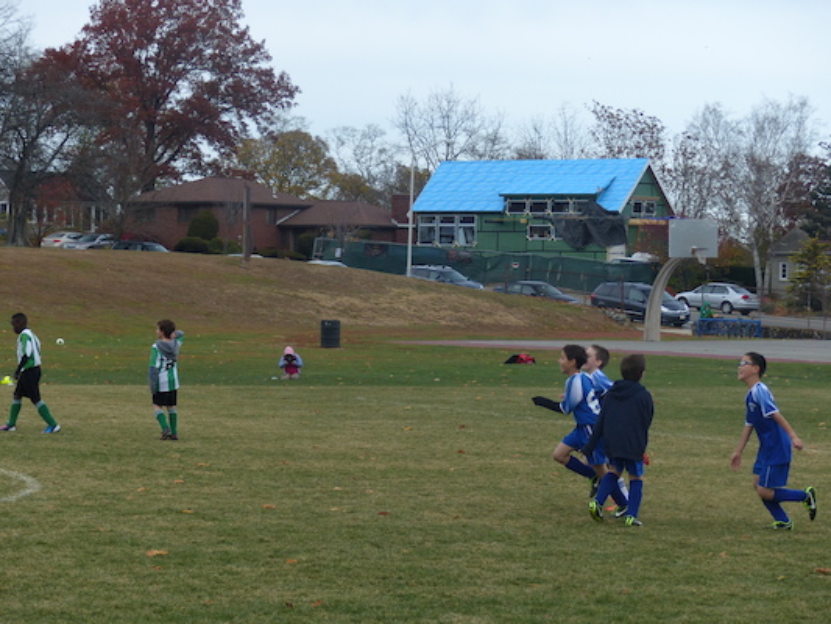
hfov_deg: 17.3
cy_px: 312
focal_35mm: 114
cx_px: 416
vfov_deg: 13.0
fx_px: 2737
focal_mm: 20.5
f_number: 2.8
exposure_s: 1/500
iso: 125
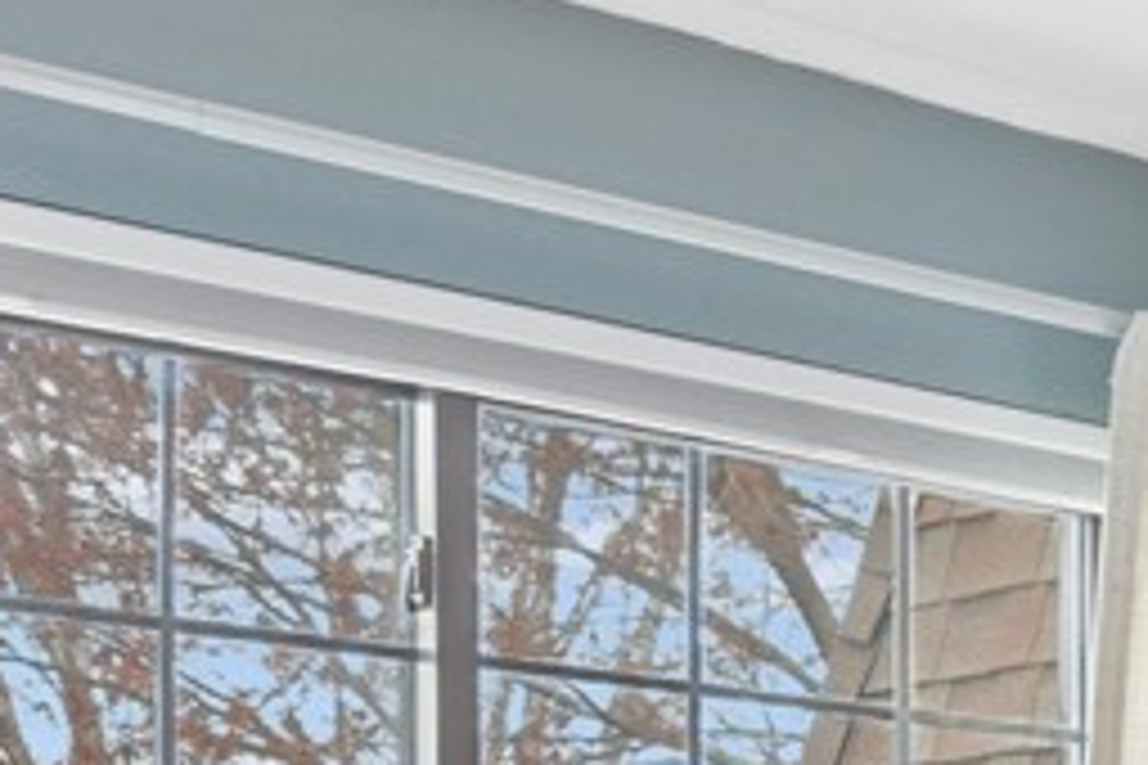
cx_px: 2748
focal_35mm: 113
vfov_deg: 11.6
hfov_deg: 13.4
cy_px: 1163
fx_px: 3603
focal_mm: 17
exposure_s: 1/4
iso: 400
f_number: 8
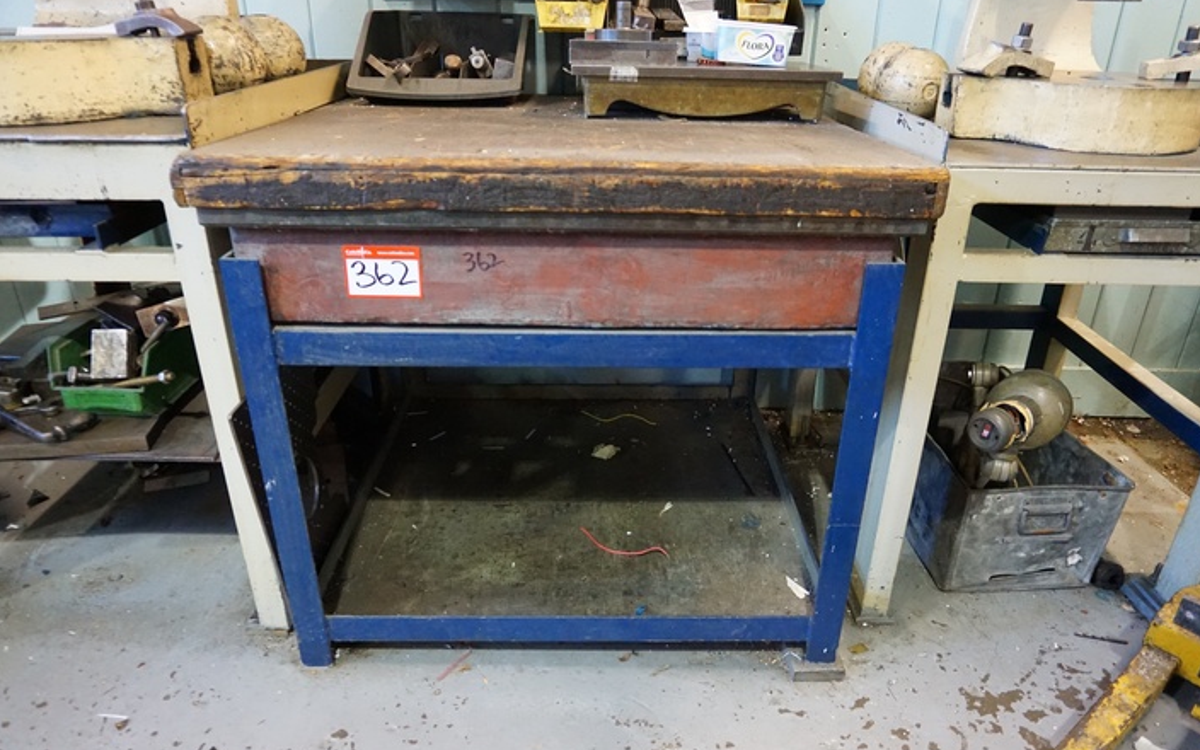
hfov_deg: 72.5
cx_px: 610
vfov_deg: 49.3
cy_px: 390
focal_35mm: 25
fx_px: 818
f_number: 3.5
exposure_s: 1/100
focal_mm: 16
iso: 3200
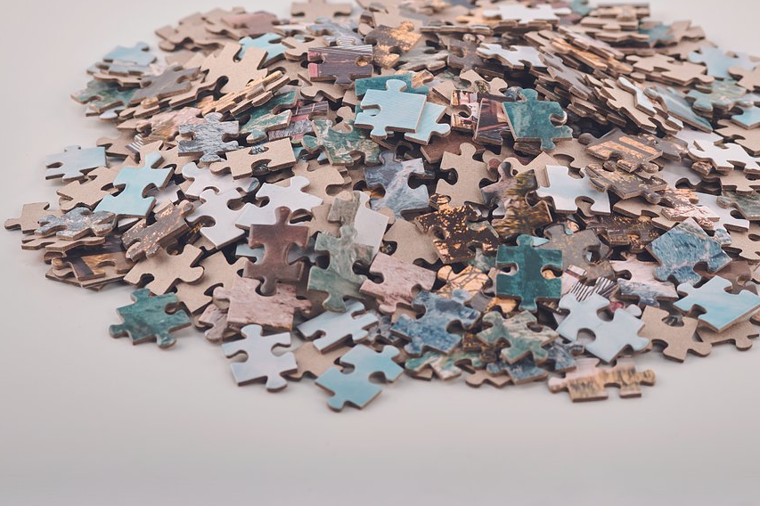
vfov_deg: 10.3
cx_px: 456
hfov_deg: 15.4
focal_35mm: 133
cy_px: 187
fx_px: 2807
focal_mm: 105
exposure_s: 1/200
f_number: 9
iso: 64
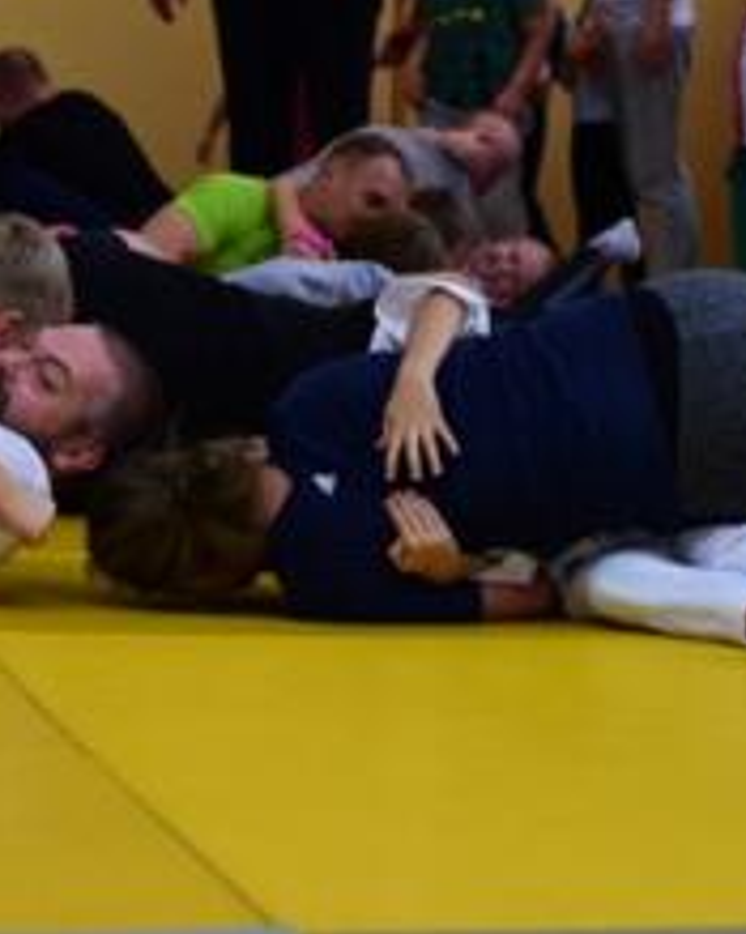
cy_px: 226
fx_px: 4446
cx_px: 375
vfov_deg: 12.0
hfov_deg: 9.6
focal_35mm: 161
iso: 320
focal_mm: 50
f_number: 2.5
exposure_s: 1/200
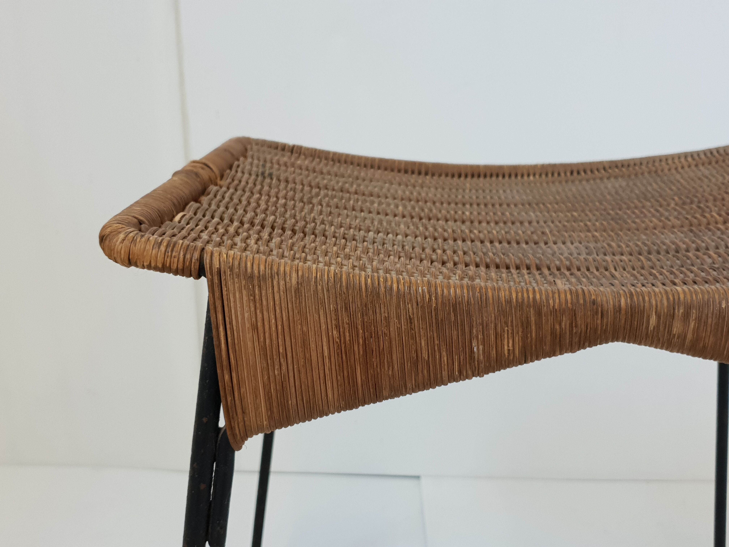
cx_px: 364
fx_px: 548
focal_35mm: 26
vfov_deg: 53.1
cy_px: 274
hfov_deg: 67.3
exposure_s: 1/100
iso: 125
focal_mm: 4.3
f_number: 1.5
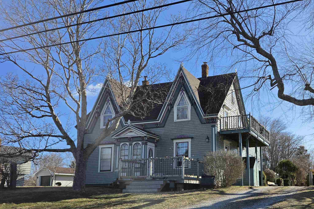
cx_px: 214
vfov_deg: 36.6
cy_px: 136
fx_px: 314
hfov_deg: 52.0
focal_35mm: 36
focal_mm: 5.4
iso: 80
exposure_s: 1/3628
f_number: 1.8
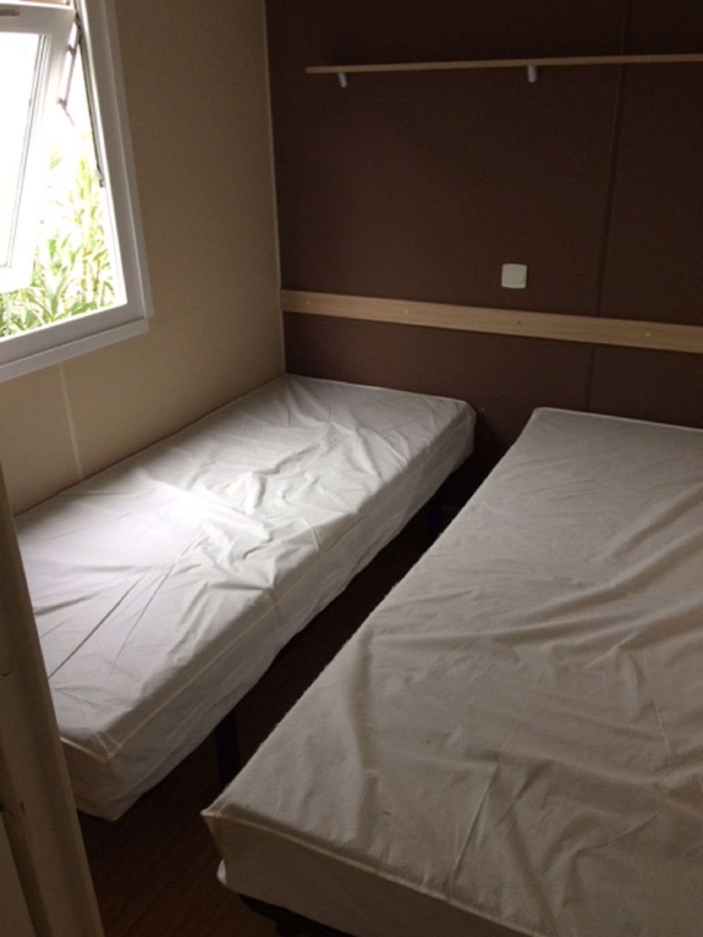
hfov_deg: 48.2
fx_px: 785
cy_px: 468
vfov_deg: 61.6
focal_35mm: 29
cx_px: 352
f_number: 2.2
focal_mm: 4.15
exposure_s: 1/33
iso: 50
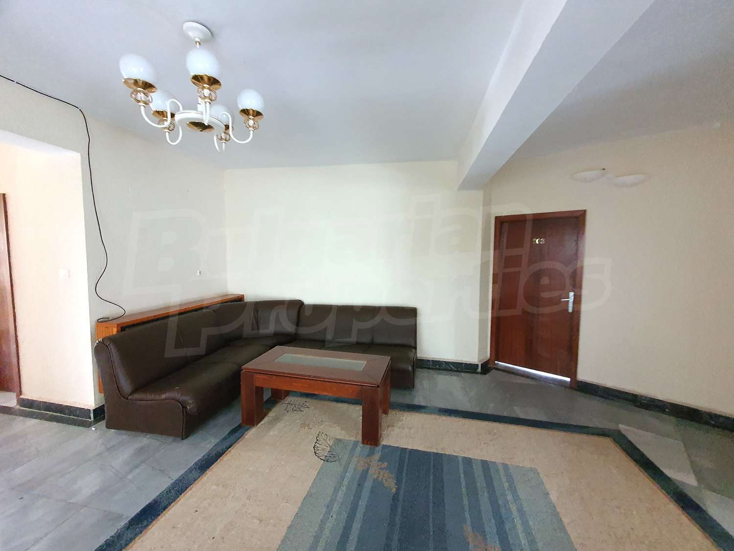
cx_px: 367
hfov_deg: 106.2
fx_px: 276
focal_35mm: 13
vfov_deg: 89.9
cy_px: 276
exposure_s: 1/20
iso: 640
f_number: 2.2
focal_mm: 1.8
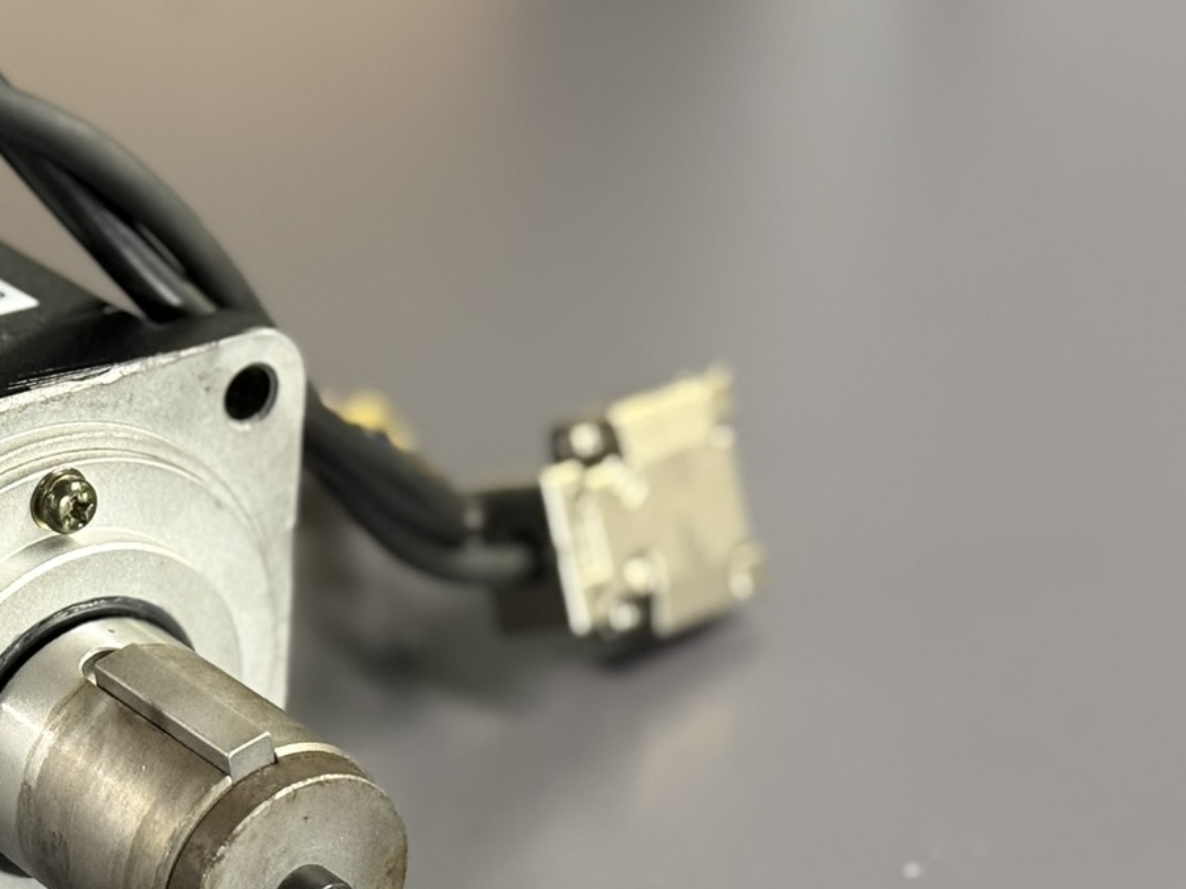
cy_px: 723
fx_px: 3734
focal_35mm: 109
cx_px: -147
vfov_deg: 13.5
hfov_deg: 17.4
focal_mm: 6.76
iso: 320
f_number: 1.78
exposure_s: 1/33
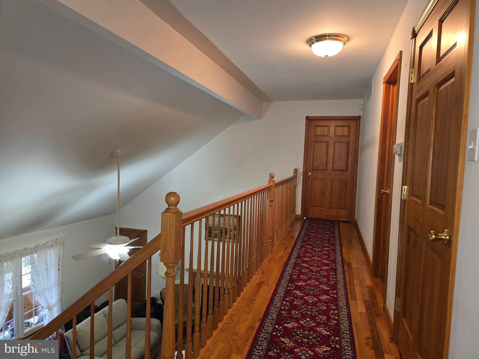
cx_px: 240
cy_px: 180
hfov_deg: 73.9
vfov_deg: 58.9
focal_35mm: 23
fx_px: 318
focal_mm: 6.3
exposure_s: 1/24
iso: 125
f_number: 1.7
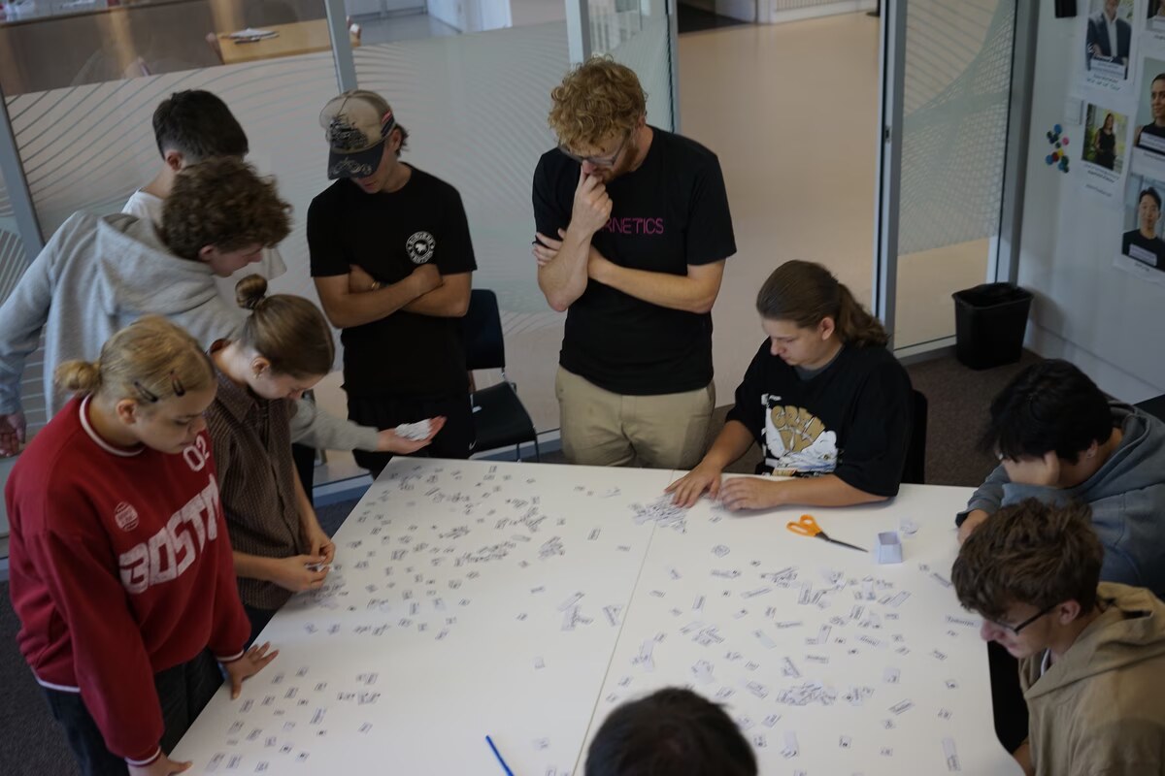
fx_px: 1133
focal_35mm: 35
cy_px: 388
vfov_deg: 37.9
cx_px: 582
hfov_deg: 54.4
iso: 160
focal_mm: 35
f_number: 2.8
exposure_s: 1/60
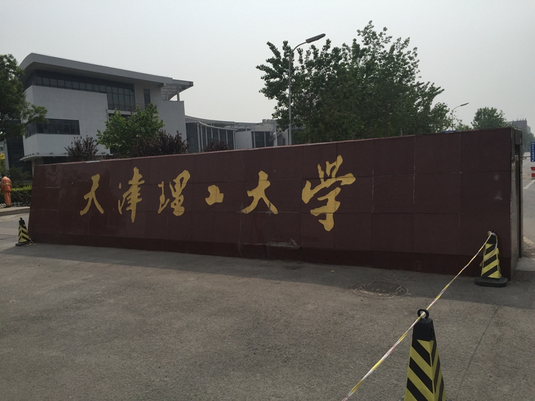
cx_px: 268
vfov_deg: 48.2
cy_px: 200
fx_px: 448
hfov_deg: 61.7
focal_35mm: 29
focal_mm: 4.15
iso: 32
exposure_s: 1/4950
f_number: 2.2
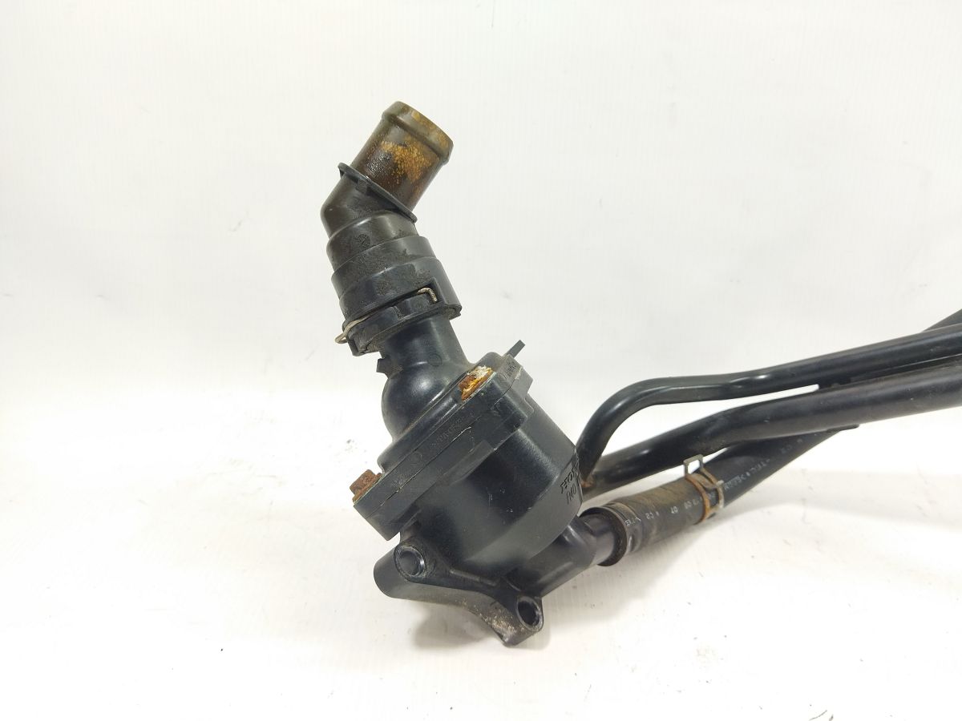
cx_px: 481
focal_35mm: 27
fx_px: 750
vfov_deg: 51.4
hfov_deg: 65.3
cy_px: 360
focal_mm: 4.71
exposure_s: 1/50
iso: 100
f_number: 1.79
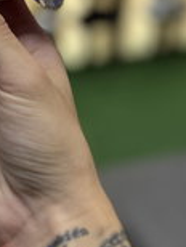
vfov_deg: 20.2
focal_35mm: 90
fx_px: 643
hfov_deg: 15.7
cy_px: -59
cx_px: -48
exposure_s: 1/50
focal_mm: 5.7
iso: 64
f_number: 1.5
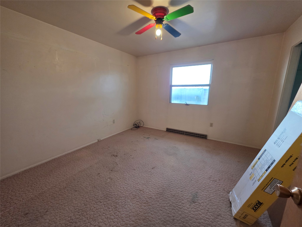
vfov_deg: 89.9
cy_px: 114
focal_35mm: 13
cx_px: 151
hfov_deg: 106.2
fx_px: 113
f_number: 1.9
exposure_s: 1/240
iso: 500
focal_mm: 2.2
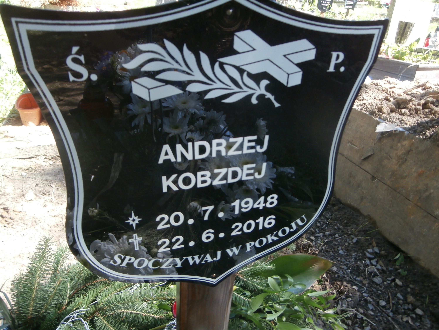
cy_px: 165
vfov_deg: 56.8
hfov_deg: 71.6
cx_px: 220
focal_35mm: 24
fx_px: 304
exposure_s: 1/80
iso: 100
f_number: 3
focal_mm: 4.2
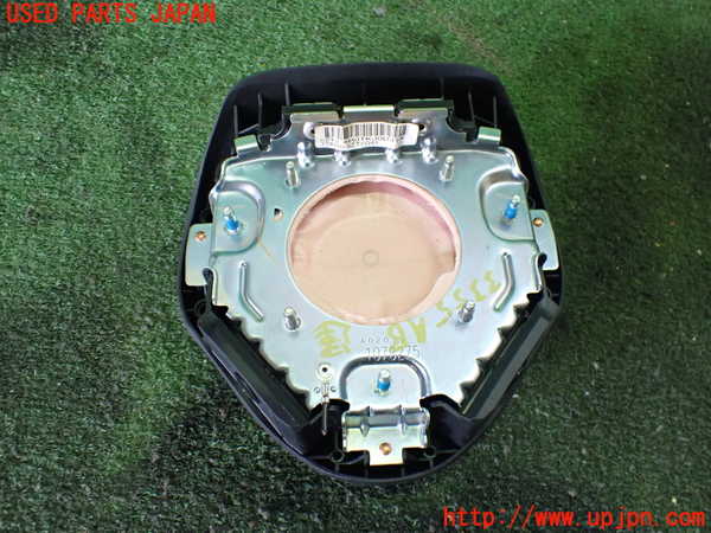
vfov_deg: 46.8
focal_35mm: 30
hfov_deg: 60.0
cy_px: 266
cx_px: 356
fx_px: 616
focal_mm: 5.4
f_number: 2.3
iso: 800
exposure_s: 1/100
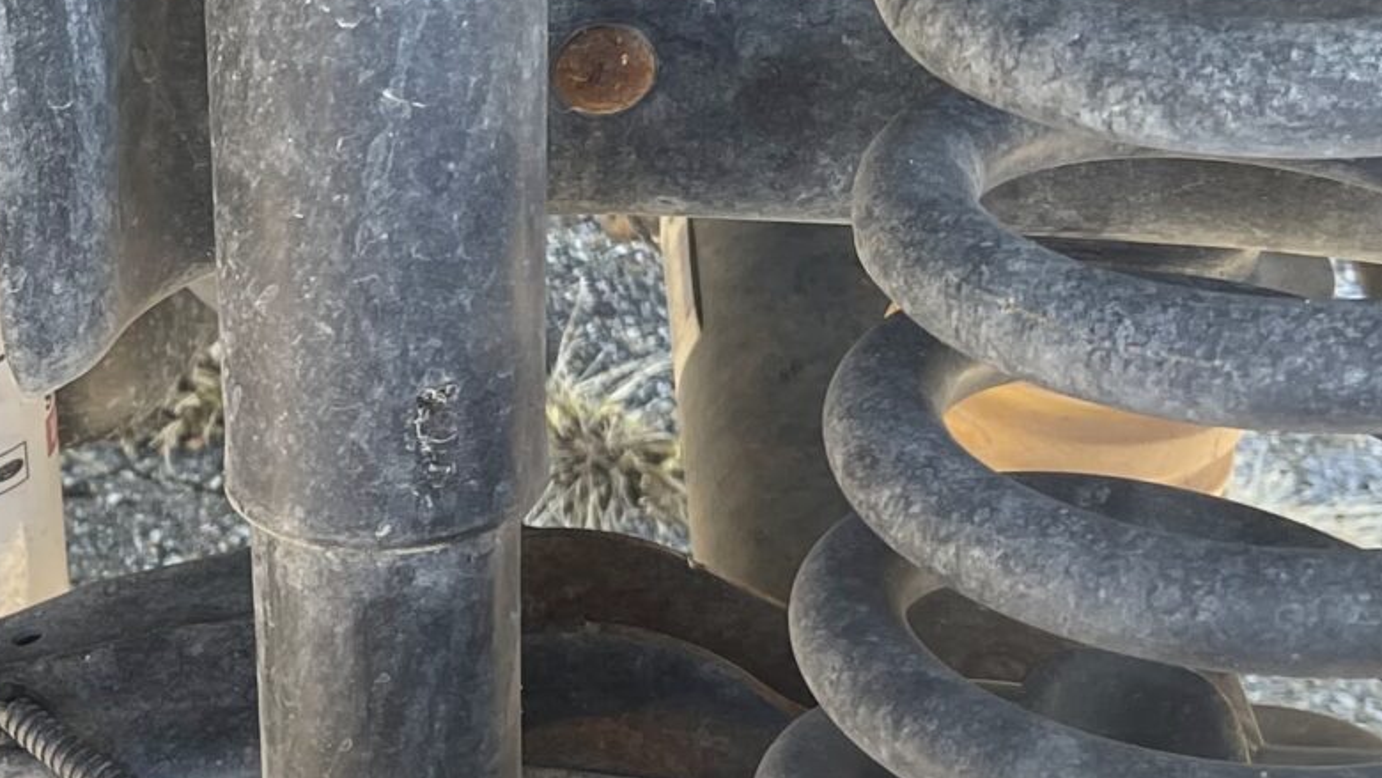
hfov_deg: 21.2
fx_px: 3408
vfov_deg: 13.0
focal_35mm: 93
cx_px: -307
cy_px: 512
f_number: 1.6
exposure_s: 1/121
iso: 80
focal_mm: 5.1
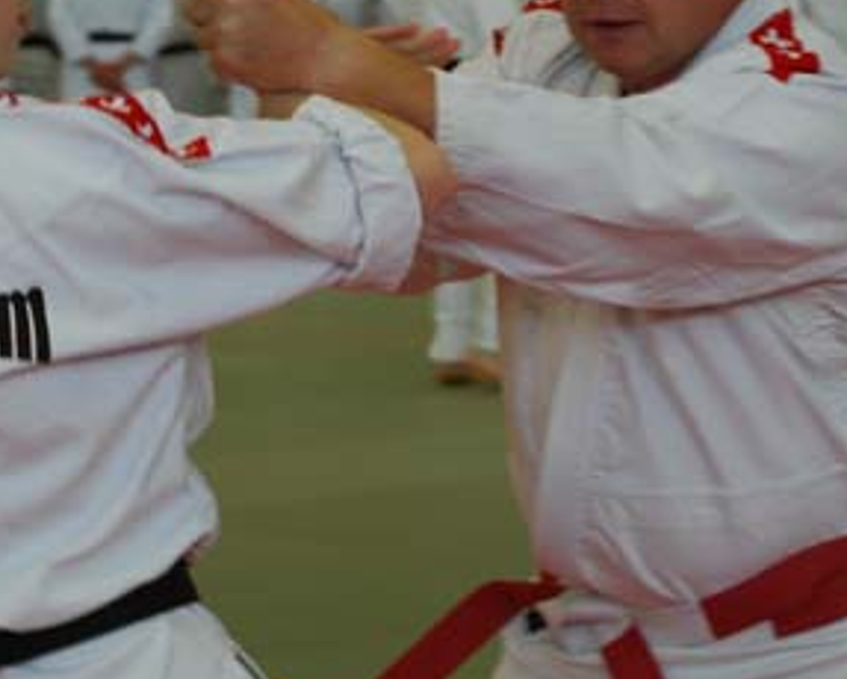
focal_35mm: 162
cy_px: 218
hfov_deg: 11.9
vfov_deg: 9.5
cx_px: 446
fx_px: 4063
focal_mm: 55
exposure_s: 1/30
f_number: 5.6
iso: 200
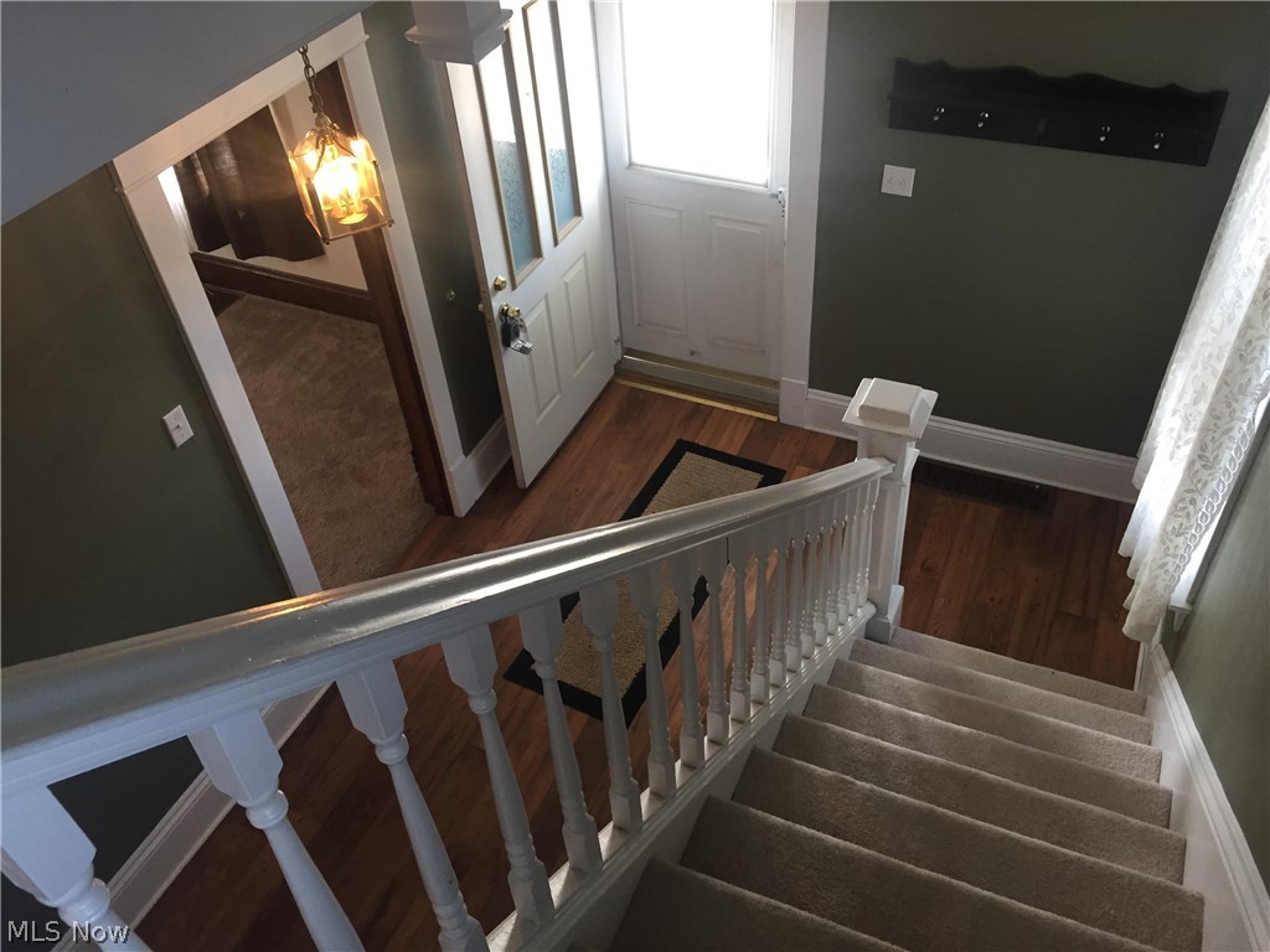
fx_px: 1064
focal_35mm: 29
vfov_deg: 48.2
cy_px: 476
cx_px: 635
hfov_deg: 61.7
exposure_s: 1/30
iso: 50
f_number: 2.2
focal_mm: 4.15
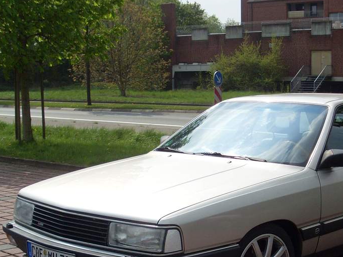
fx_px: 664
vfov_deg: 21.7
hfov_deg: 28.6
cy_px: 203
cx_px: 249
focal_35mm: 67
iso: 80
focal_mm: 6.3
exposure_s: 1/350
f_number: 7.7
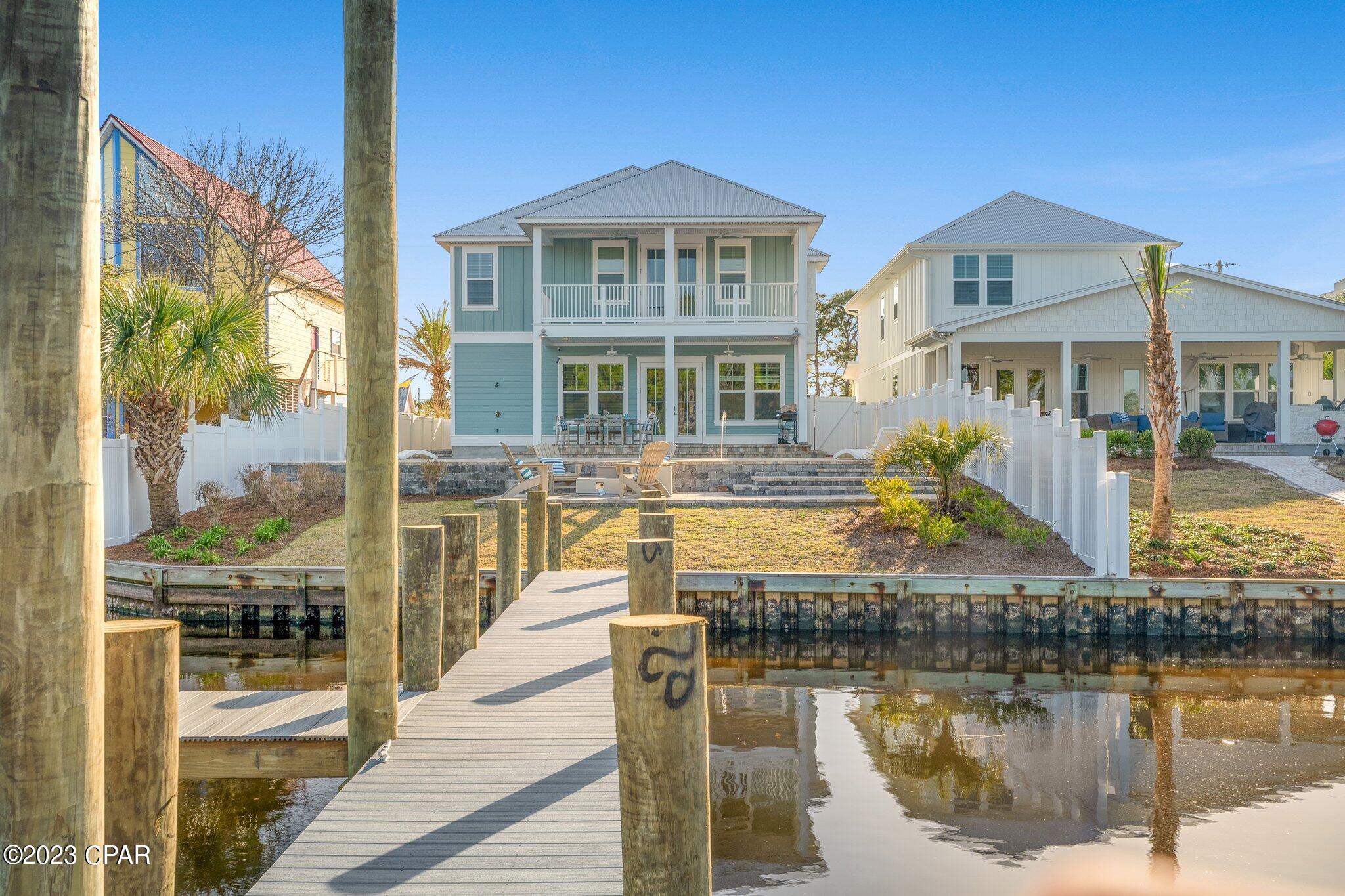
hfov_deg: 53.1
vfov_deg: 36.9
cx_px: 672
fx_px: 1345
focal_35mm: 36
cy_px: 448
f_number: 9
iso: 100
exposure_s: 1/50
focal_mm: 24
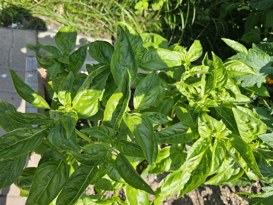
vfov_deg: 58.9
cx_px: 136
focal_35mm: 23
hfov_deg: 73.9
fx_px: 181
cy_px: 102
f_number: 1.7
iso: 10
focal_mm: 6.3
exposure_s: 1/410
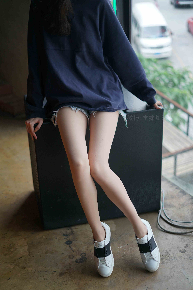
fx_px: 402
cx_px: 96
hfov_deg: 27.0
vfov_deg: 39.6
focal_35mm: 50
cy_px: 145
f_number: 1.8
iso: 160
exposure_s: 1/400
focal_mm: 50
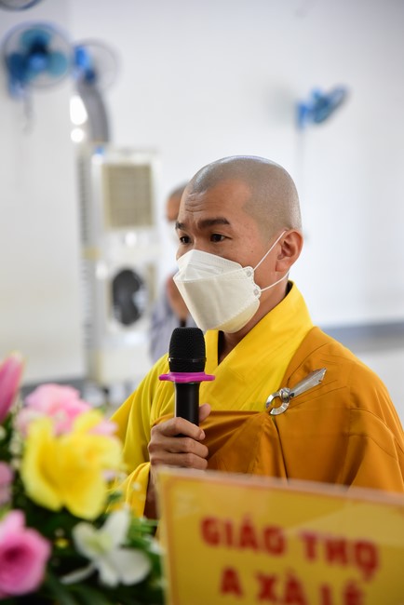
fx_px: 1765
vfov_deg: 19.4
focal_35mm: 105
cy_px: 302
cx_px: 202
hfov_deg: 13.1
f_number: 5
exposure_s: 1/160
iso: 4000
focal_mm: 105
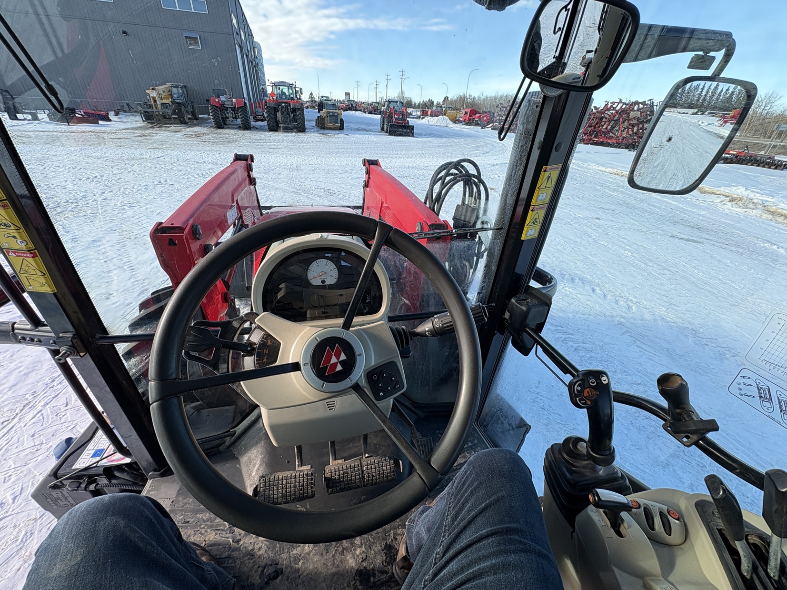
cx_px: 394
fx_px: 318
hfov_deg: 102.1
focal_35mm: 14
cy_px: 295
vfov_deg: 85.7
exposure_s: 1/351
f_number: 2.2
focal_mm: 2.22
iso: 64
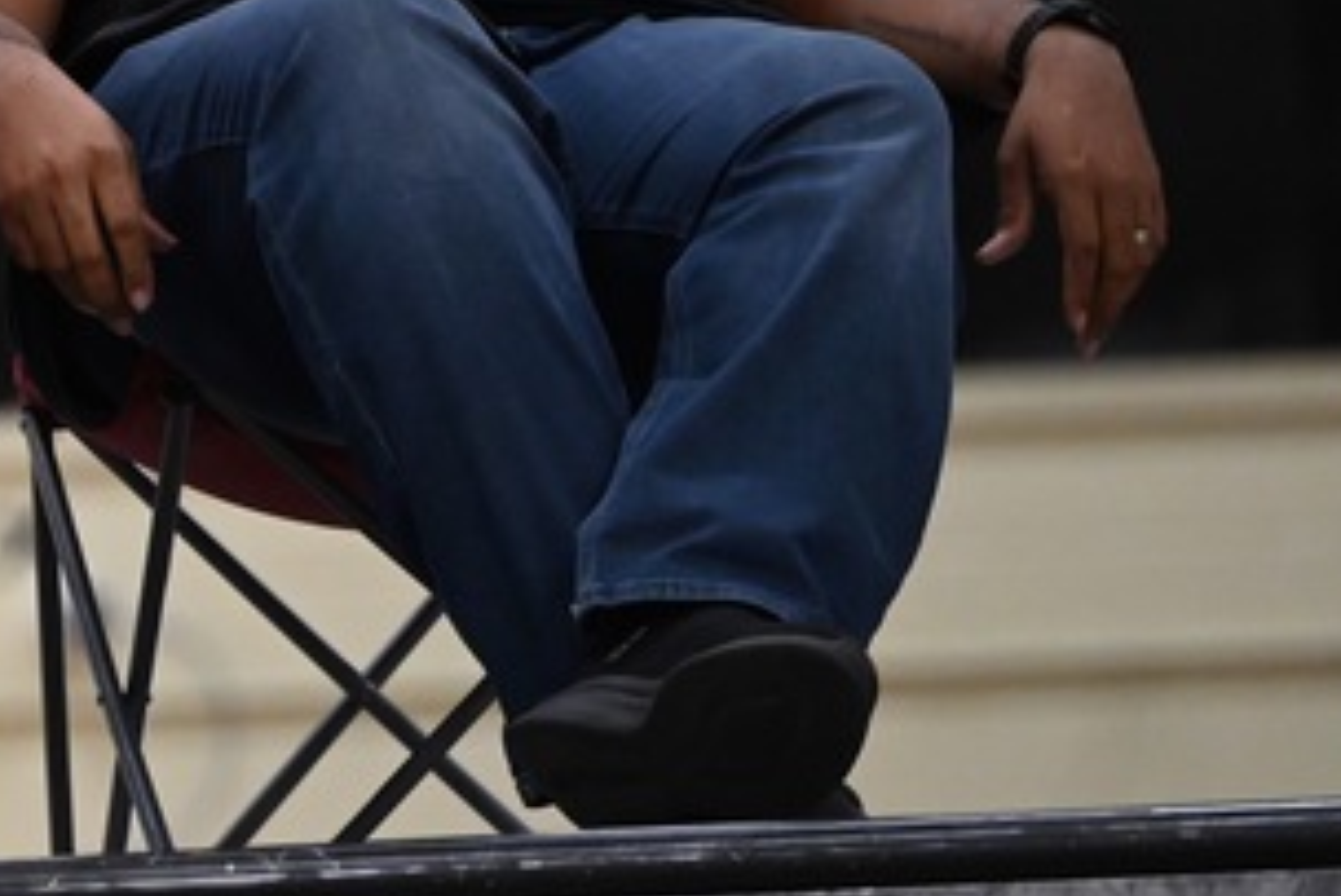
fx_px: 23813
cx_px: -719
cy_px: 7
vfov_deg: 2.2
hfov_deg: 3.2
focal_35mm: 639
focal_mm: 190
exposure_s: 1/500
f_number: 2.8
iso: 4000
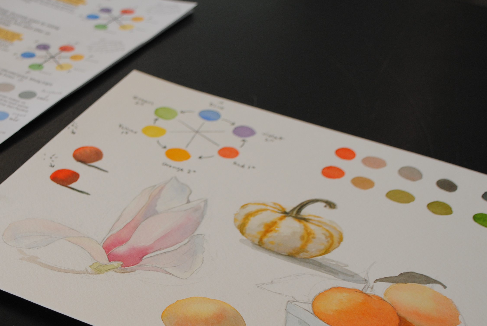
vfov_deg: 23.6
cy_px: 243
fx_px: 772
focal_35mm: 57
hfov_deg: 34.7
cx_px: 163
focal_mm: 22
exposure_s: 1/60
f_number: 4
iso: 200
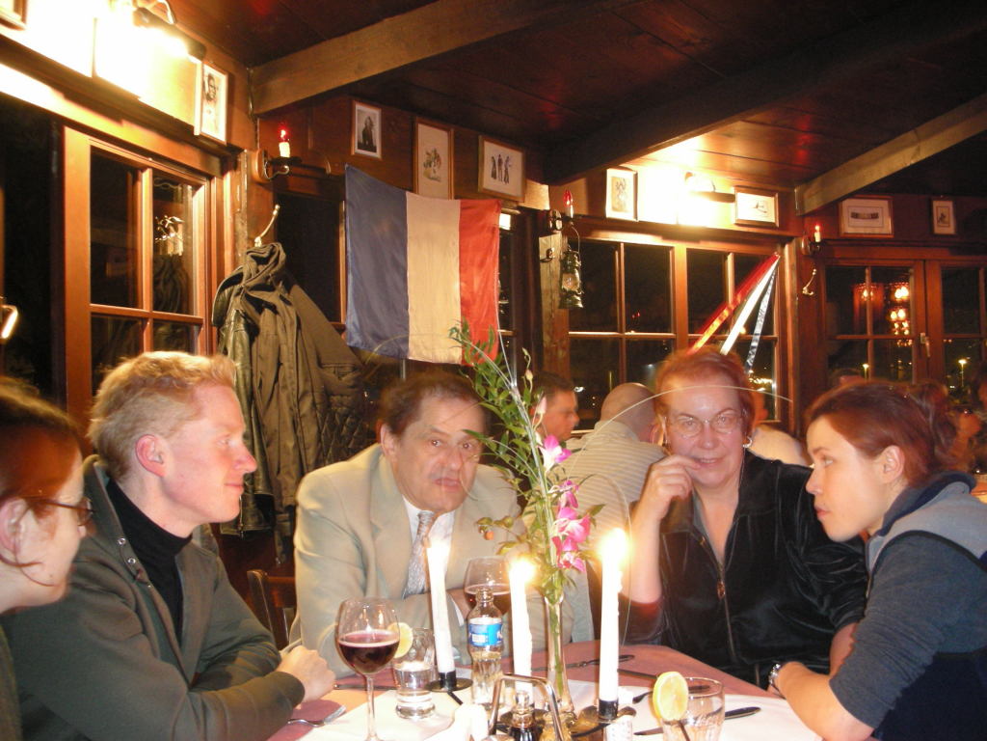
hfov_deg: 52.6
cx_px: 494
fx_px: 998
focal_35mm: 35
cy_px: 370
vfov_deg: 40.7
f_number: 3
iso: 200
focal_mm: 5.8
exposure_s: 1.1
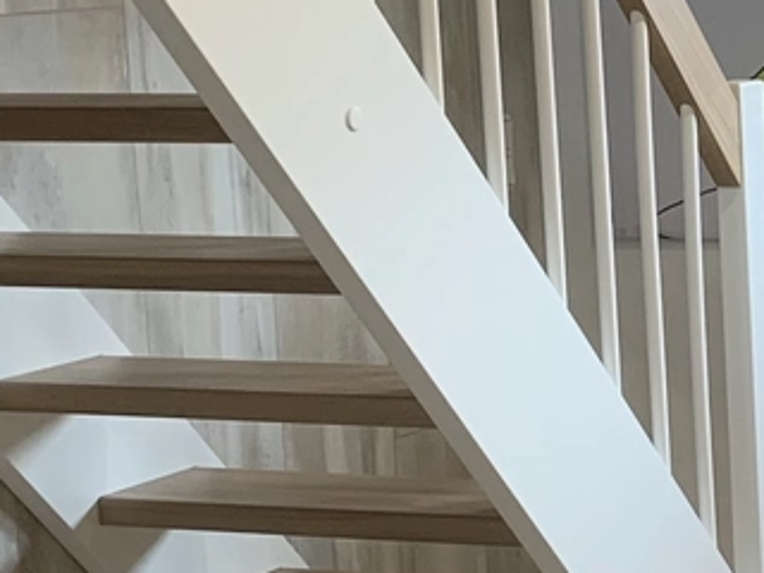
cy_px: 283
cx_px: 1242
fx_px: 2693
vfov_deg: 12.1
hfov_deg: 14.7
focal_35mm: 122
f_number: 1.8
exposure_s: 1/50
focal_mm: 4.25
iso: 80
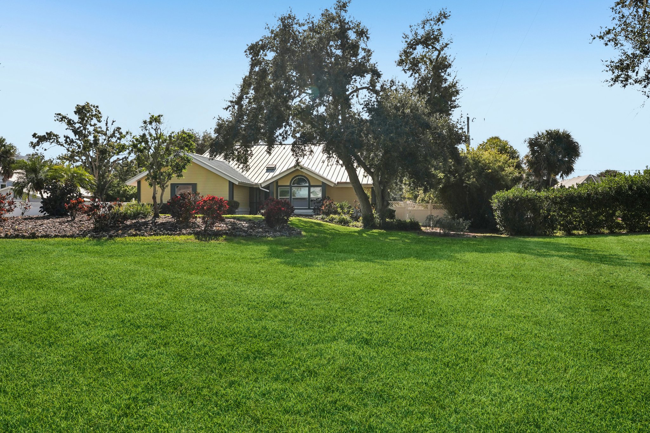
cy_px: 216
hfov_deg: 69.4
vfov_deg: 49.5
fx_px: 469
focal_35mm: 26
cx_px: 325
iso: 400
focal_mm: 26
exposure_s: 1/1250
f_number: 8
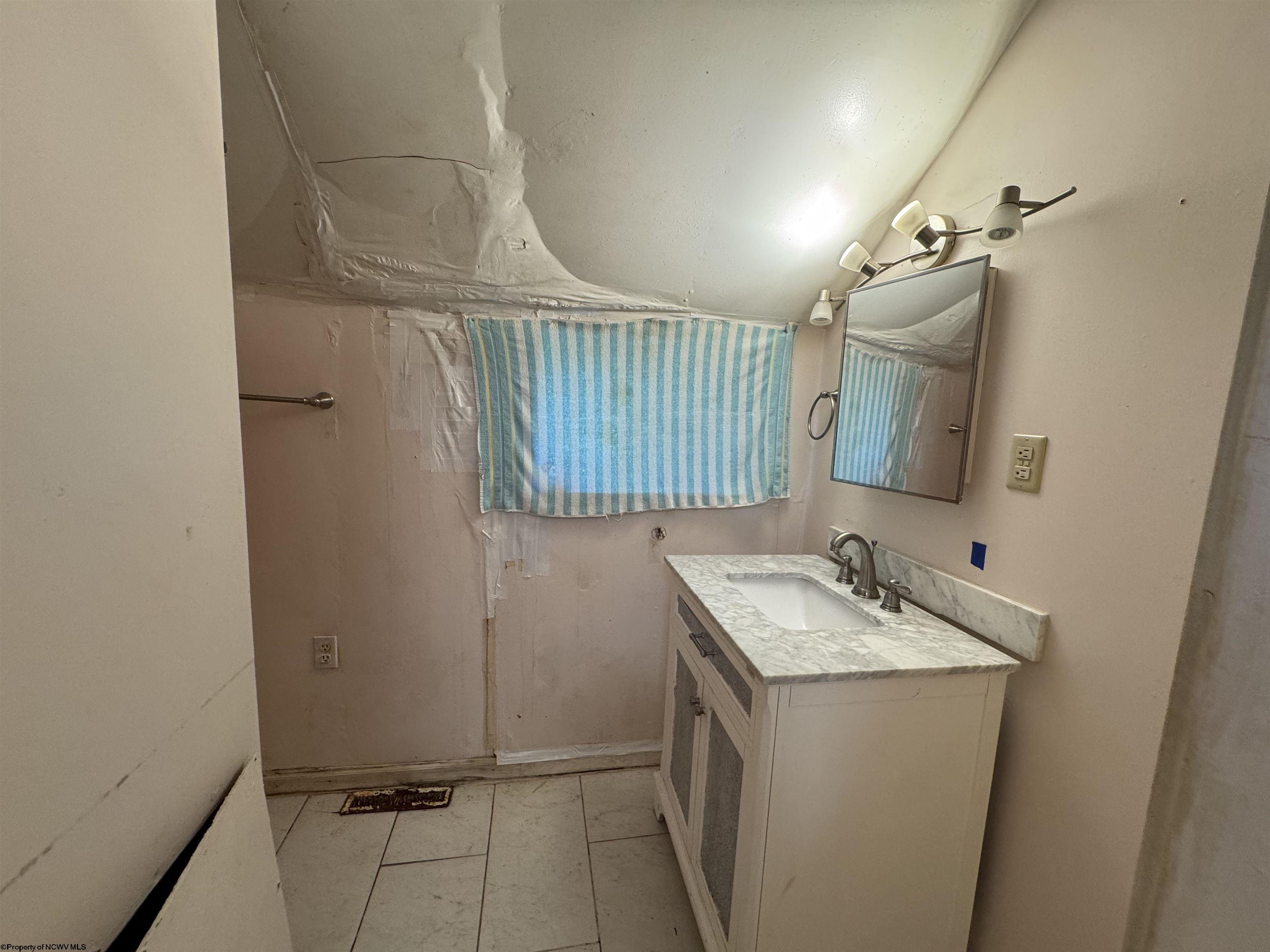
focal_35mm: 14
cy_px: 476
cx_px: 635
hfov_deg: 102.1
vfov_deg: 85.7
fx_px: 514
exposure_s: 1/120
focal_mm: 2.22
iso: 200
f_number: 2.2
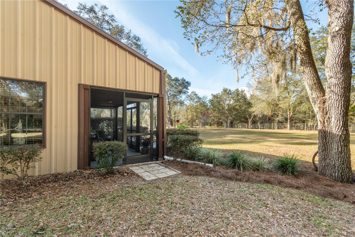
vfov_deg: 77.3
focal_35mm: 15
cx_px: 178
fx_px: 148
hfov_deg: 100.4
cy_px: 118
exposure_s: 1/20
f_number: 9
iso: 320
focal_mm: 10
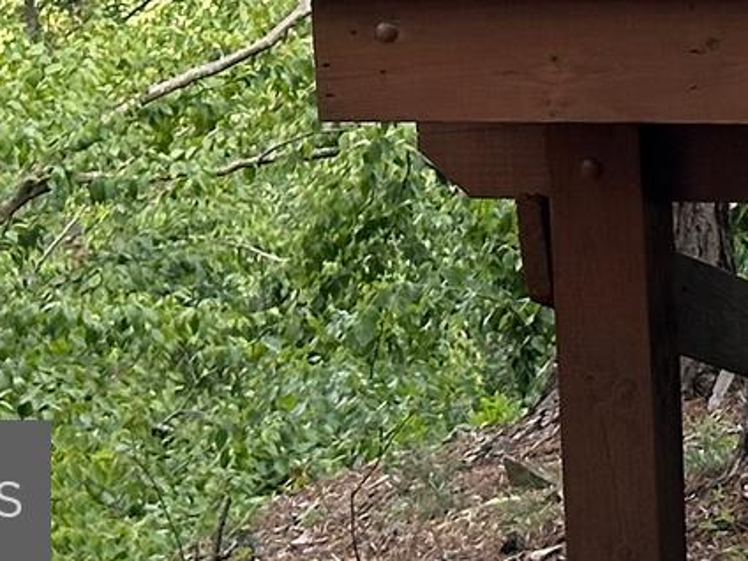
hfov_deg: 8.2
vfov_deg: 6.1
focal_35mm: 232
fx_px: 5013
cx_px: 1417
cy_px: -790
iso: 64
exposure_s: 1/659
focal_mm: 6.86
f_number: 1.78
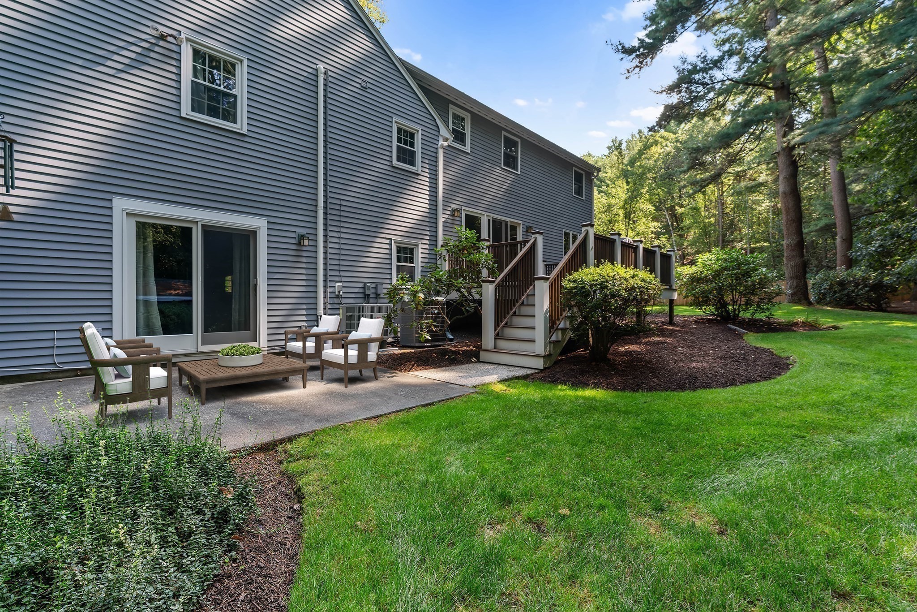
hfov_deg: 96.7
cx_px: 458
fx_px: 408
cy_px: 306
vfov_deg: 73.8
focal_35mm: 16
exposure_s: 1
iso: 125
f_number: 8
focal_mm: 16
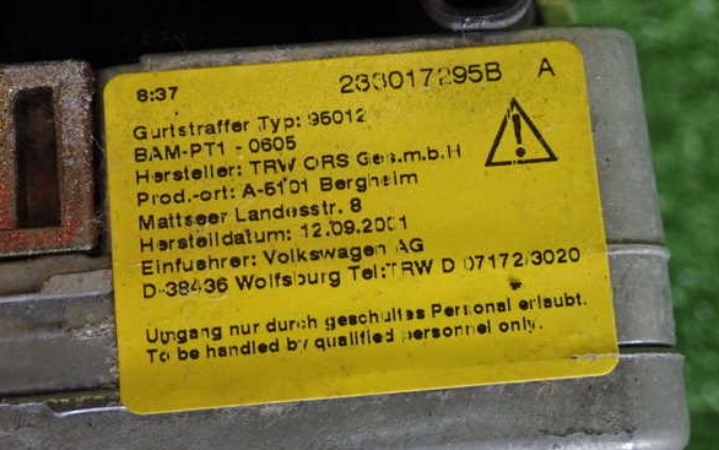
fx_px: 1510
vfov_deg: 17.0
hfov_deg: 26.8
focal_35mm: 77
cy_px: 221
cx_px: 352
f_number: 3.9
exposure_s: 1/60
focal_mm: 12.73
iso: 640
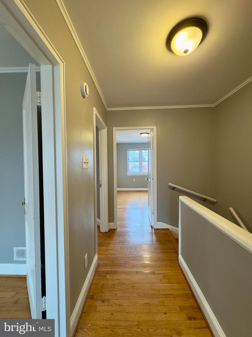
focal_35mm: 14
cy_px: 168
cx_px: 126
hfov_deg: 85.7
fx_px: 136
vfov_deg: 102.1
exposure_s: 1/60
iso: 200
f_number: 2.2
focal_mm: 2.22
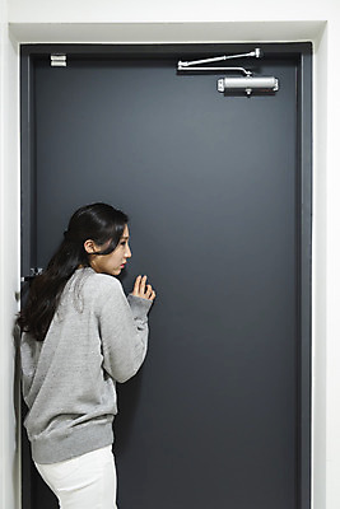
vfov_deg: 43.6
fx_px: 637
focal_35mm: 45
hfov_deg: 29.9
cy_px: 254
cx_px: 170
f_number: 2.8
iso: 1600
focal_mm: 45
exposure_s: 1/80
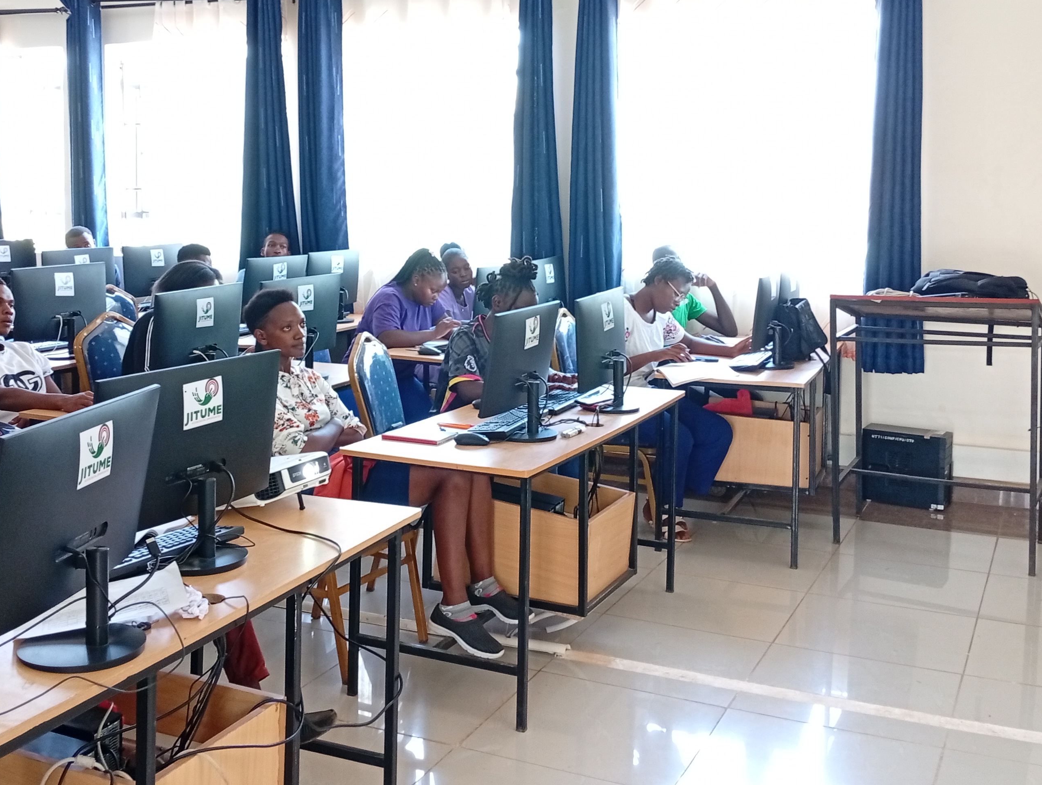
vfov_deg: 33.3
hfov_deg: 43.7
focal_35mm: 43
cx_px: 454
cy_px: 251
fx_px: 1296
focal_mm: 3.98
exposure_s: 1/20
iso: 536
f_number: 1.8
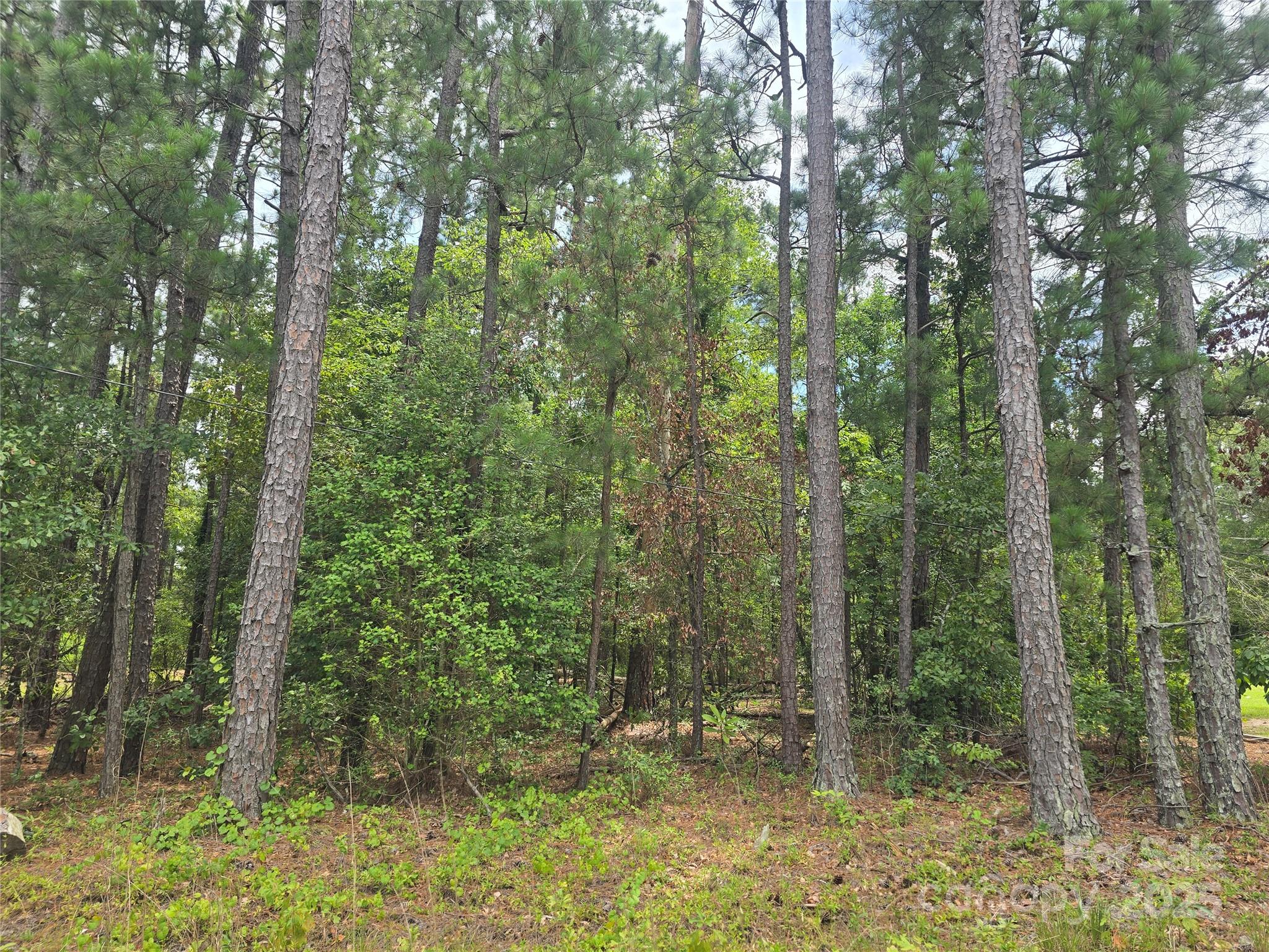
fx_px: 843
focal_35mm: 23
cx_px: 634
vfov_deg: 58.9
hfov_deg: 73.9
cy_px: 476
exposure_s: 1/255
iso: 12
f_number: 1.7
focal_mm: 6.3
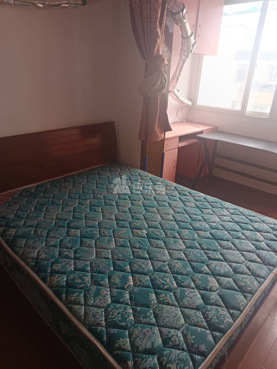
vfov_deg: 71.6
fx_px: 256
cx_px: 138
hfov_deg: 56.8
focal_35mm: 24
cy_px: 184
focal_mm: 5.31
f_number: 1.7
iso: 337
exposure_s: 1/50
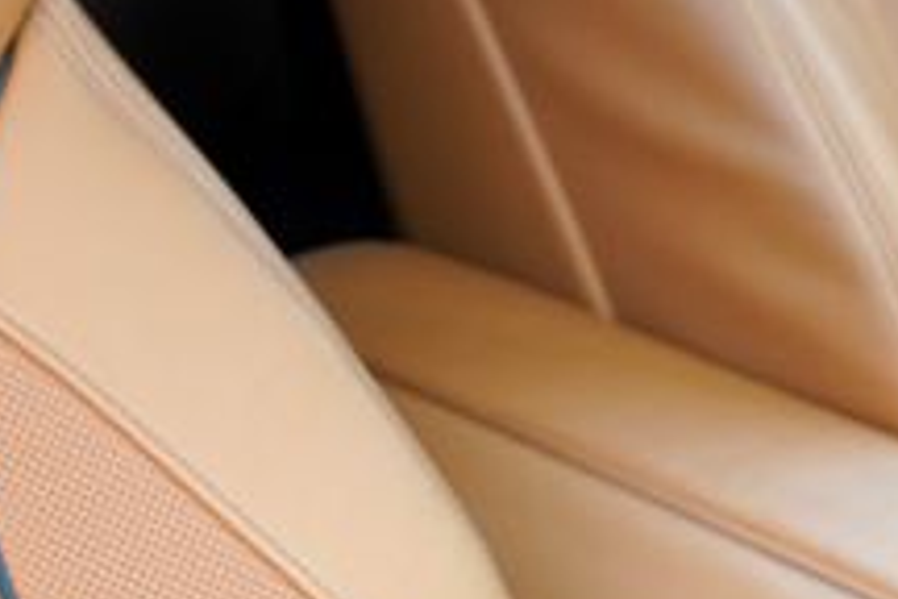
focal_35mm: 114
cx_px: -312
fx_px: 2843
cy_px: -322
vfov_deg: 11.5
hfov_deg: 16.8
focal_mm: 24
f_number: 4
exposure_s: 1/60
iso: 400
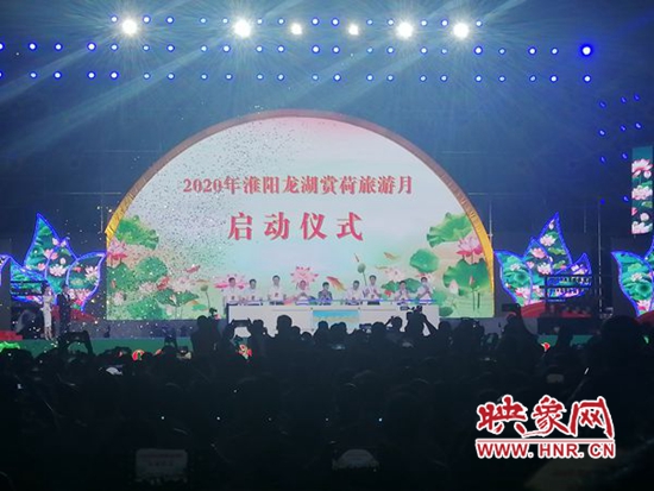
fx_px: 1436
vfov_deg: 19.4
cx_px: 327
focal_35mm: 76
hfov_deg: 25.6
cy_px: 246
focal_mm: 3.88
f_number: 1.8
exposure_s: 1/116
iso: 50
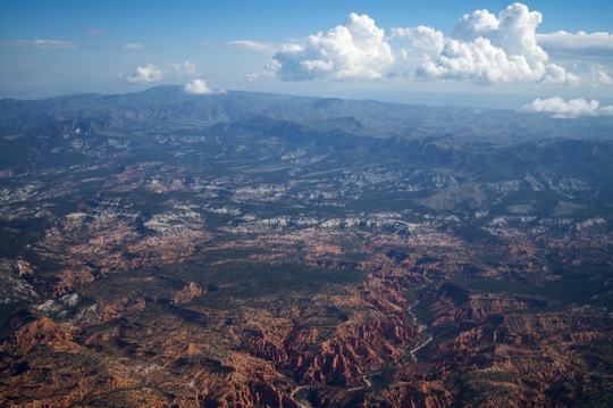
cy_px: 204
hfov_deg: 37.9
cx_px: 306
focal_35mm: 52
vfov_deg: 25.7
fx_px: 893
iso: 200
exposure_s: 1/1000
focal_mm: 35
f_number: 4.8
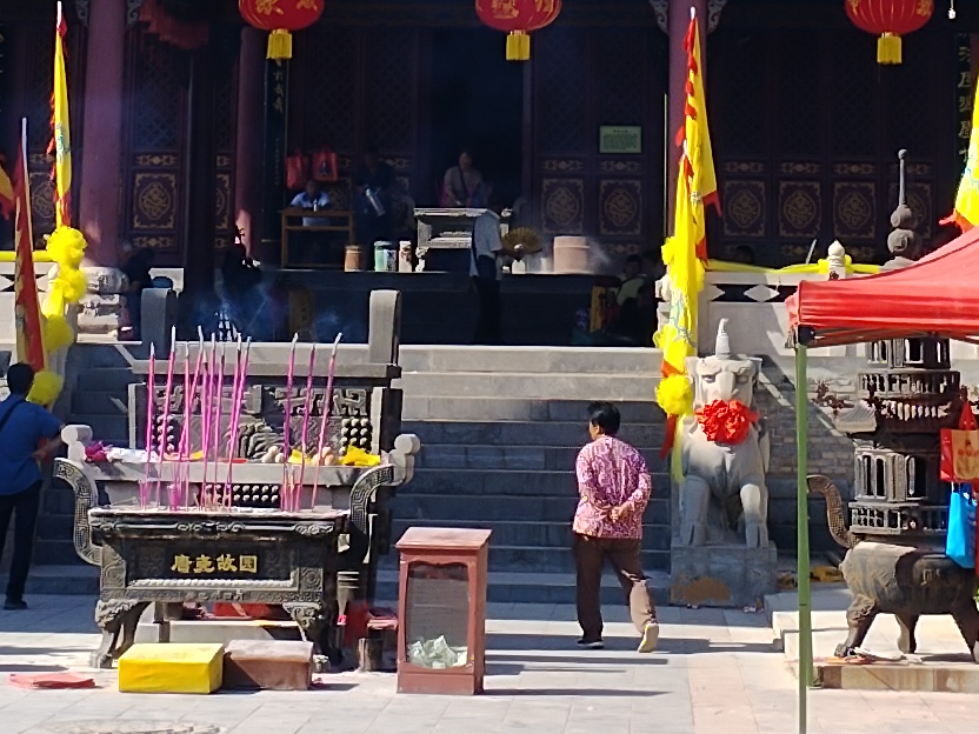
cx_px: 462
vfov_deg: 11.2
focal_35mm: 128
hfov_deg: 15.4
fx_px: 3620
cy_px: -302
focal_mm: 4.26
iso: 100
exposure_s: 1/940
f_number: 1.8
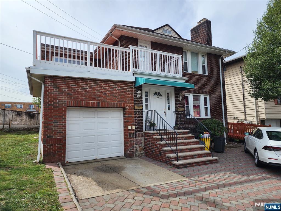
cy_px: 106
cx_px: 140
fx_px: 187
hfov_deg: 73.9
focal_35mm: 23
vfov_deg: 58.9
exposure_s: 1/1145
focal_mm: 6.4
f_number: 1.8
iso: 12
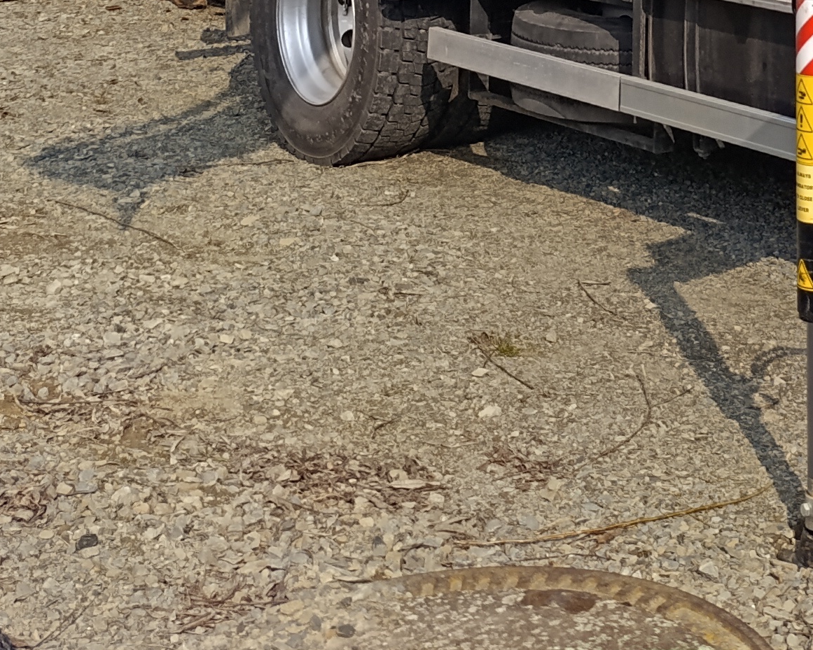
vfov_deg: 17.0
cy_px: -409
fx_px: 1901
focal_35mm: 79
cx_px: 1048
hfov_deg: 21.8
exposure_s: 1/617
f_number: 1.6
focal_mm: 6.14
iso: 50
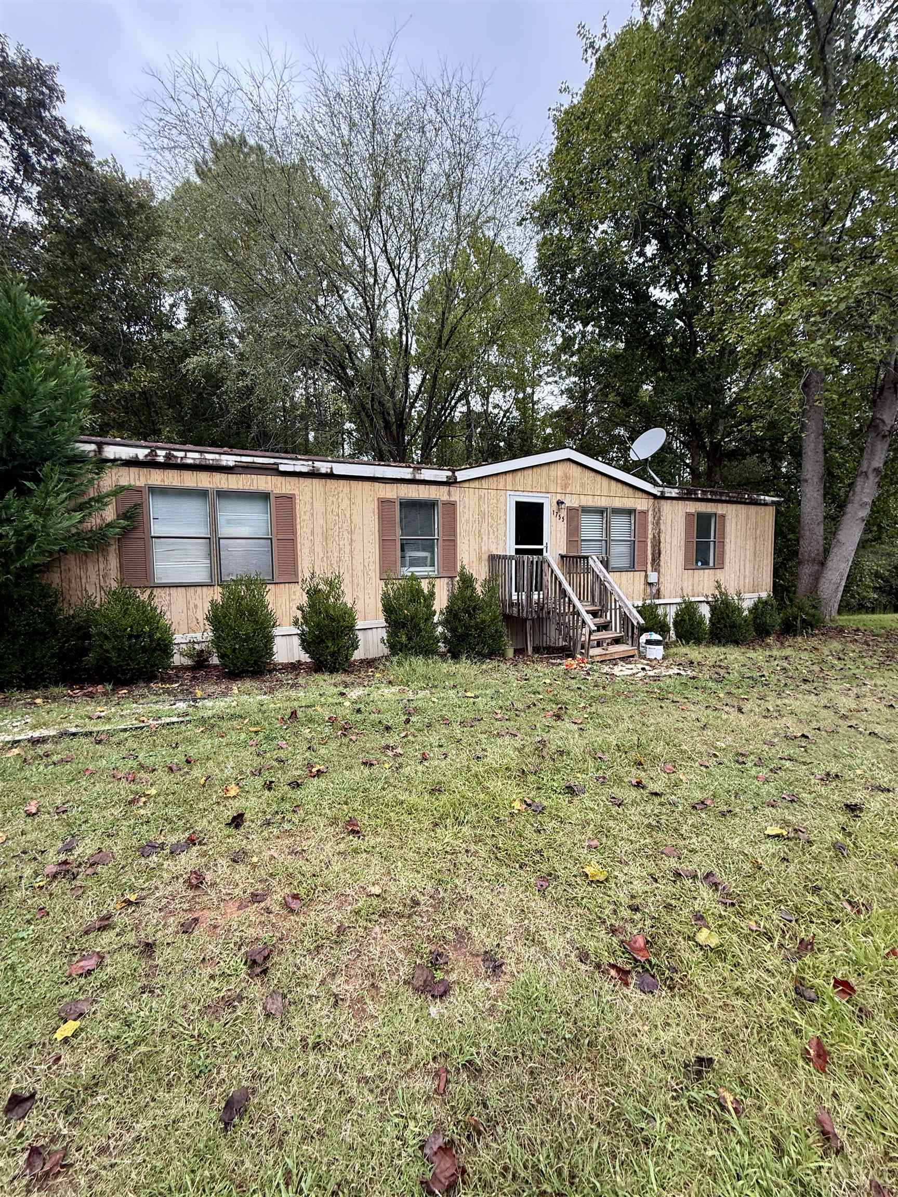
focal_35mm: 14
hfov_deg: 85.7
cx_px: 449
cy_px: 598
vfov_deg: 102.1
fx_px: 484
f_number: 2.2
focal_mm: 2.22
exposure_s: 1/167
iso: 50
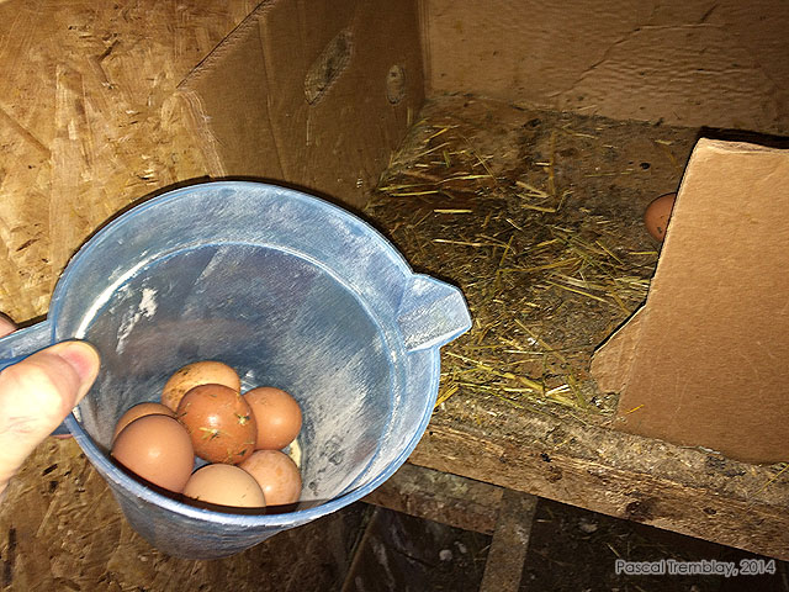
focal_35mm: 29
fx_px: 661
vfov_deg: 48.2
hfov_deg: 61.7
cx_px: 394
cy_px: 296
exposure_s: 1/16
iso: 32
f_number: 2.2
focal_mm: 4.15
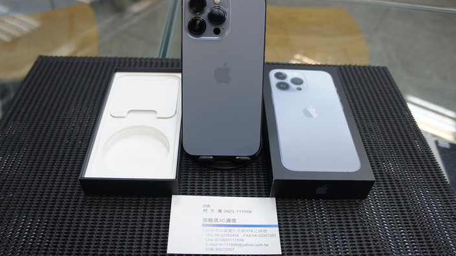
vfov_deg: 40.2
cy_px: 127
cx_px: 228
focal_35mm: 29
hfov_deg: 66.1
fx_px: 351
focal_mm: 18
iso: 200
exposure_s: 1/40
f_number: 4
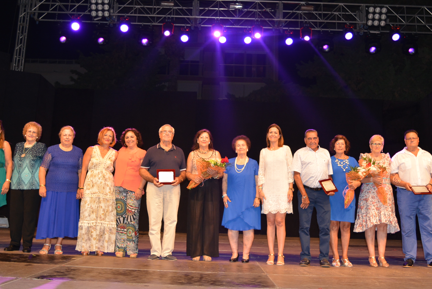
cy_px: 111
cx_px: 216
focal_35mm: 41
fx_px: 492
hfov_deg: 47.4
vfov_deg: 32.6
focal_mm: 18
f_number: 4
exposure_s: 1/60
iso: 400
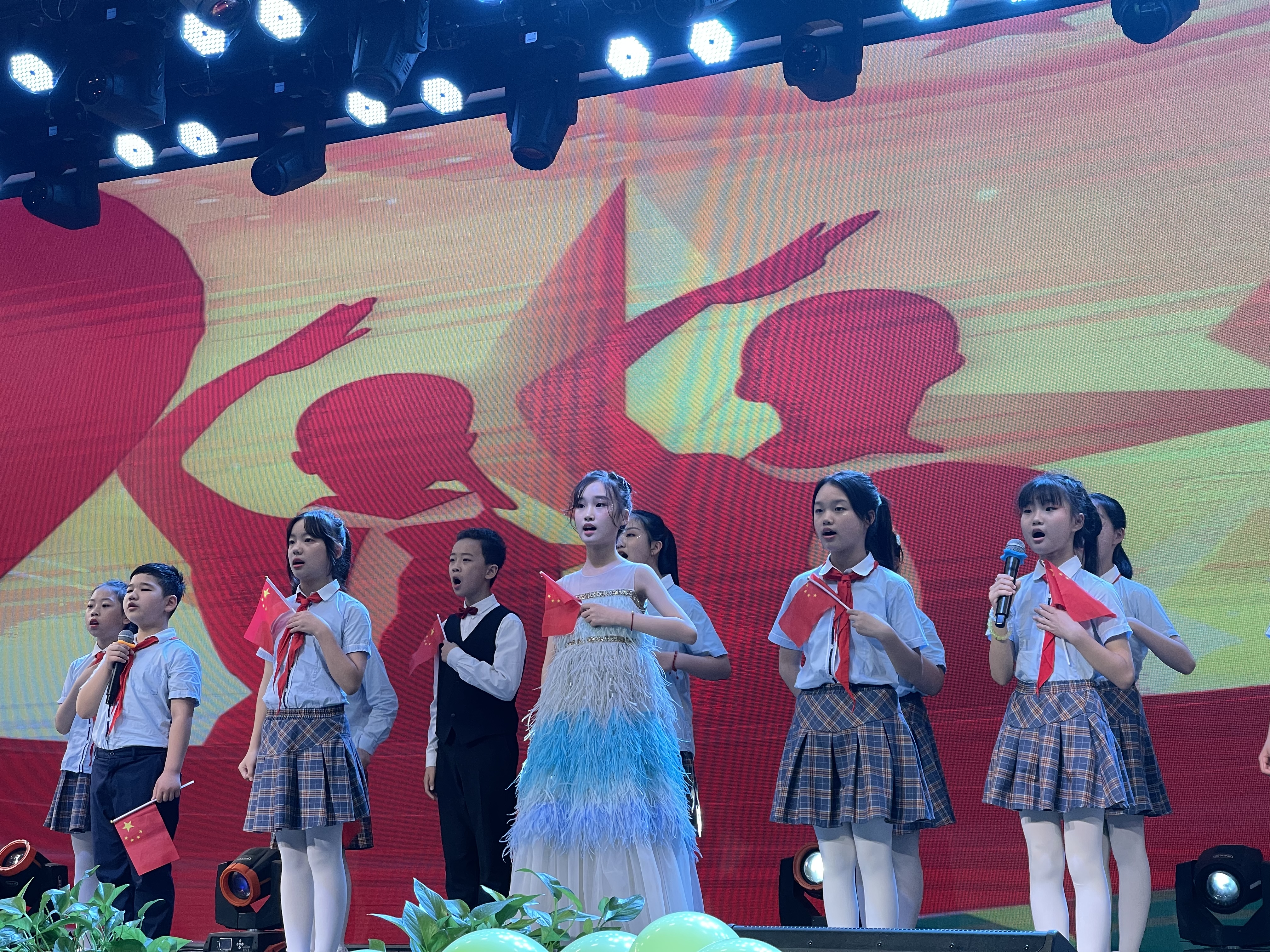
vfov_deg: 22.9
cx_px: 635
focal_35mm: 64
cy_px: 476
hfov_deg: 30.3
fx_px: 2348
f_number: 2.2
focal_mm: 7.5
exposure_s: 1/95
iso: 80
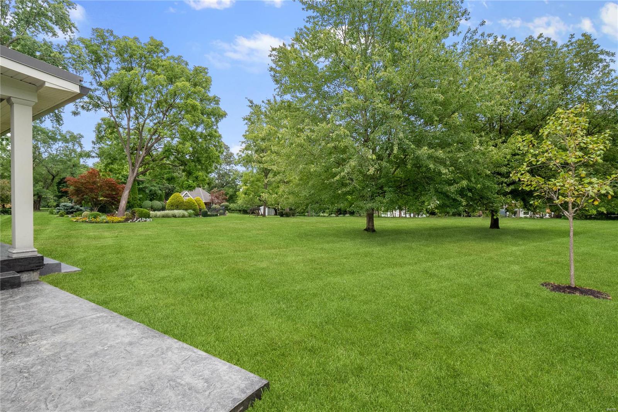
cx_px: 309
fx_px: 275
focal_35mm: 16
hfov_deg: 96.7
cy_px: 206
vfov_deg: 73.7
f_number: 8
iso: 400
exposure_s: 1/200
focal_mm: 8
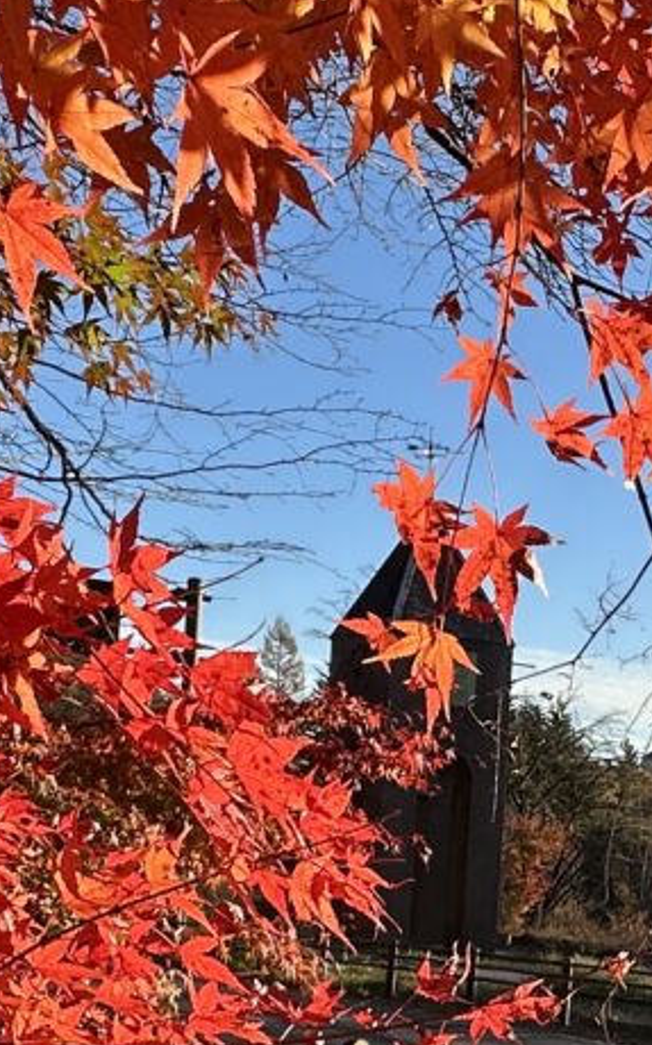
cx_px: 586
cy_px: 877
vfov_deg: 31.9
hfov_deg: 20.5
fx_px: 1765
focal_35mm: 62
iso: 50
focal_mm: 2.22
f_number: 2.2
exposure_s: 1/855
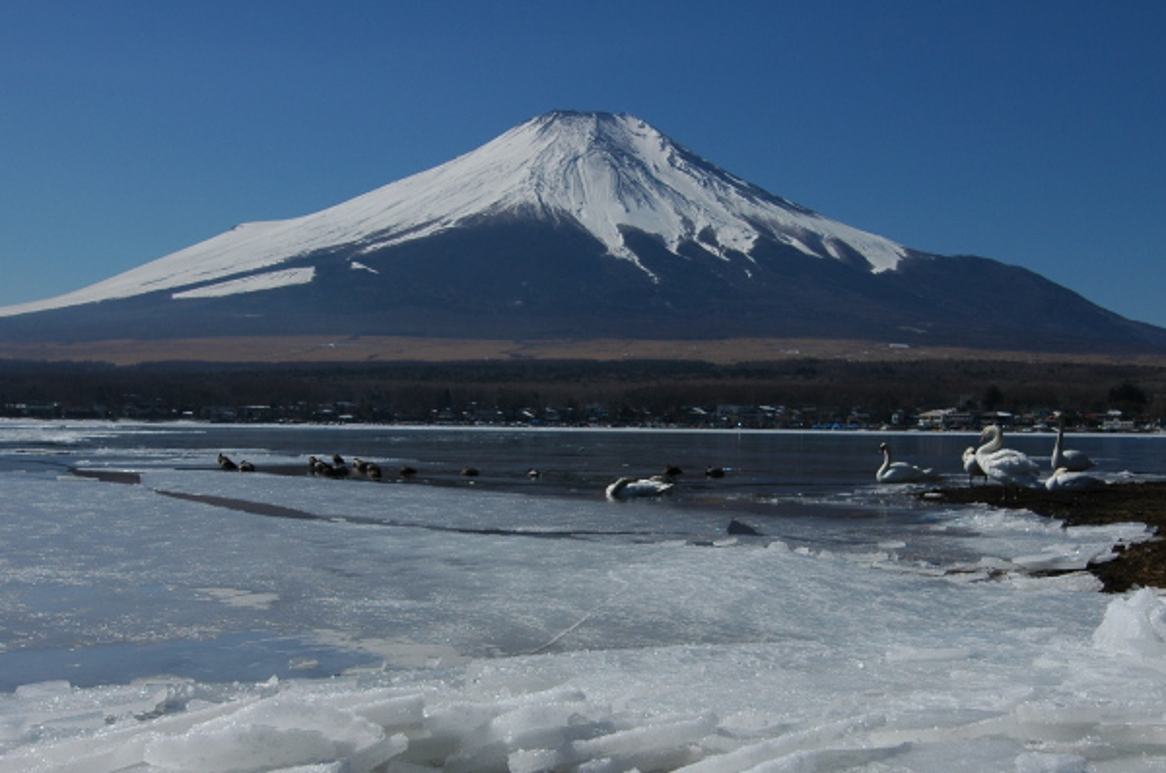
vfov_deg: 27.8
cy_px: 512
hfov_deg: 41.2
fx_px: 1552
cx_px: 608
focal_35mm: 48
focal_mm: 24
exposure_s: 1/1600
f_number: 8
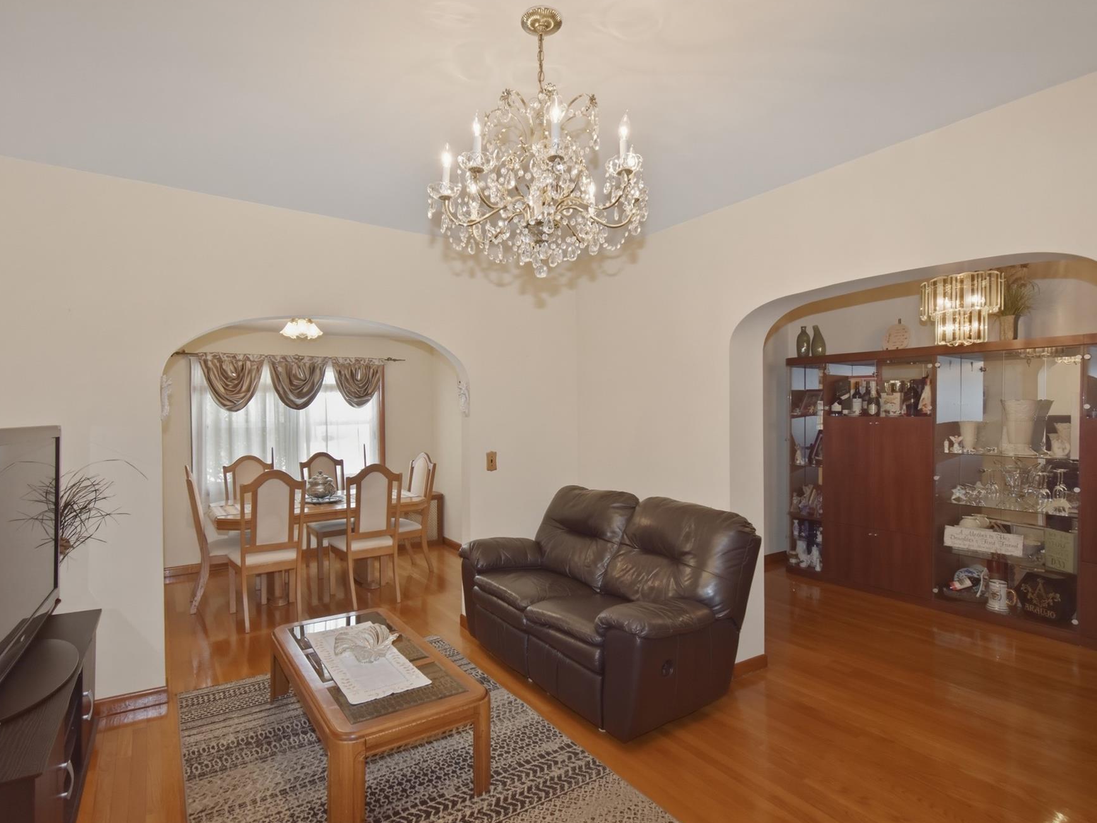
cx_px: 501
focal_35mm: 17
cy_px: 423
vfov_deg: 74.7
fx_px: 539
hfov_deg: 90.8
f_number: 4.5
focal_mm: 10
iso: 360
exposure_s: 1/60
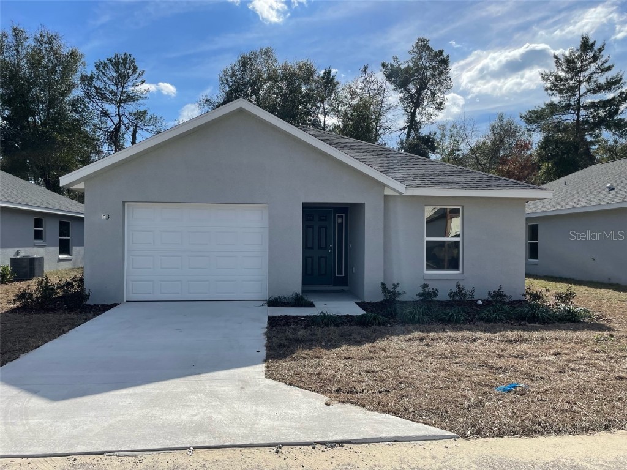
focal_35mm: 26
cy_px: 235
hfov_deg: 67.3
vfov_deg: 53.1
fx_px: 471
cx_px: 314
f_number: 1.6
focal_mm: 4.2
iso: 32
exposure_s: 1/5291
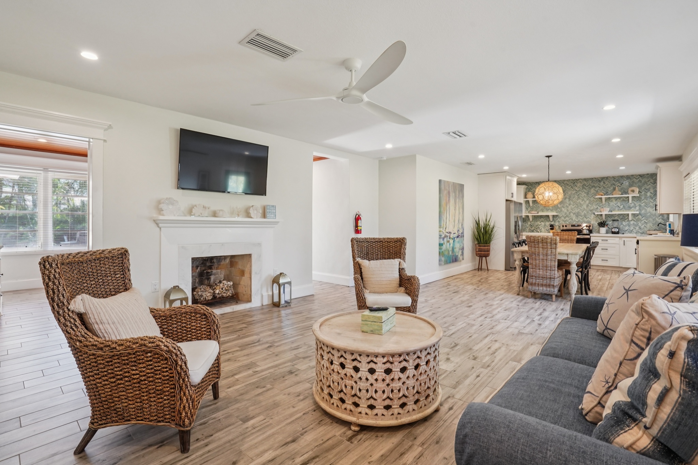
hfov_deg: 96.7
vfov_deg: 73.7
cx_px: 349
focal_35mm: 16
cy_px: 232
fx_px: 310
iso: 1600
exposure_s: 1/50
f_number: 9
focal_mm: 16
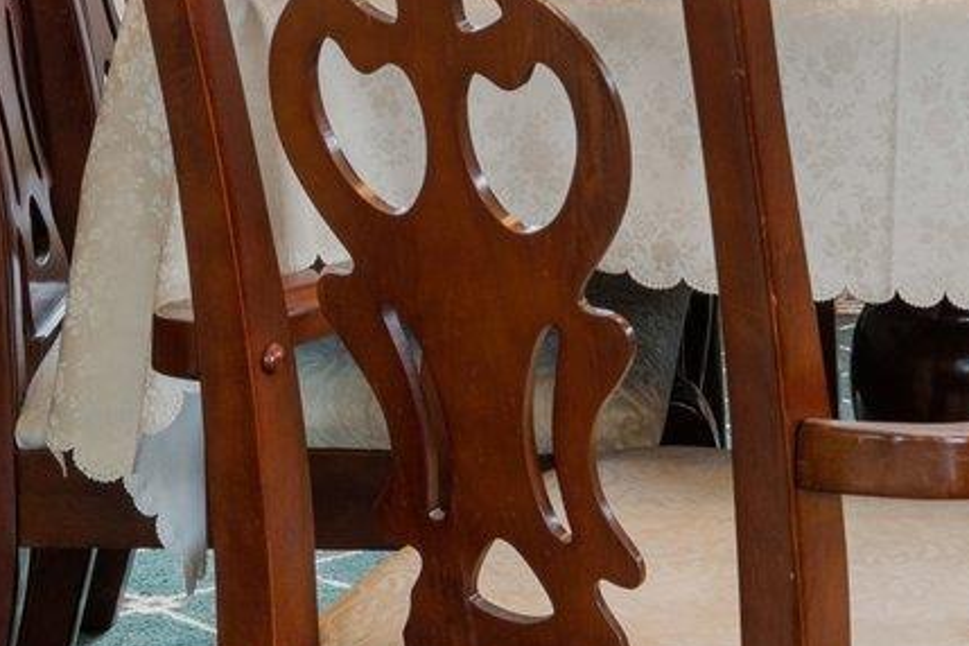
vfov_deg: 7.8
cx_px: 894
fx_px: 4495
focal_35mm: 167
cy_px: -783
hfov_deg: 12.2
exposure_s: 1/6
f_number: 8
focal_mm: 35
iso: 400
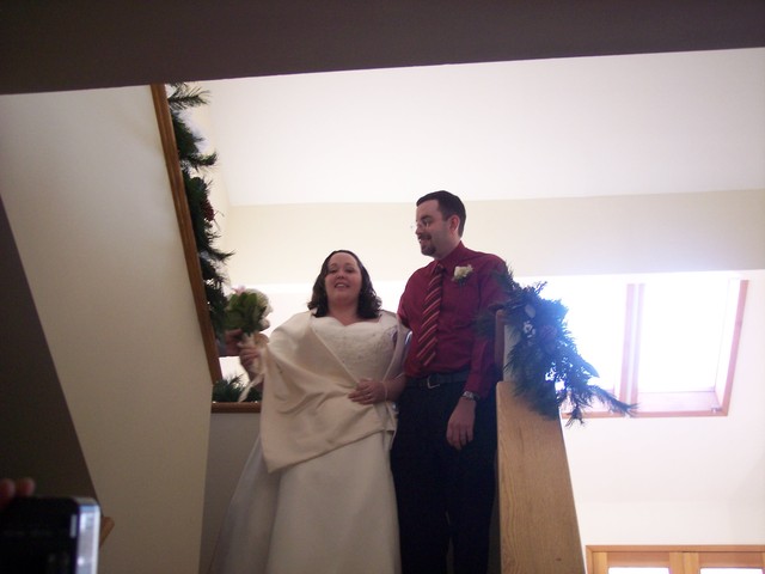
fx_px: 862
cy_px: 287
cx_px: 382
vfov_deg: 36.8
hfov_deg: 47.9
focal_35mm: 39
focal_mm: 8
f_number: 2.8
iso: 200
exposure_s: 1/90
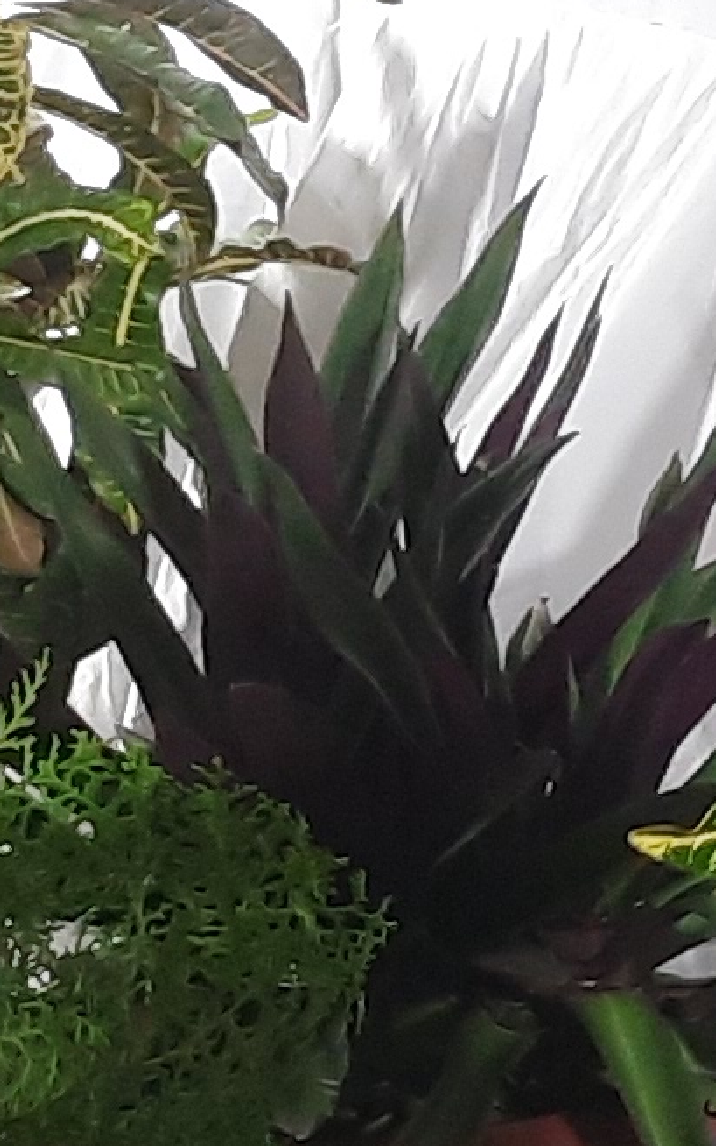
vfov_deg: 12.7
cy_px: -110
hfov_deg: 6.5
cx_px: 2869
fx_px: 5056
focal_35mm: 162
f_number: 2
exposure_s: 1/50
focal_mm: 4.6
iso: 125
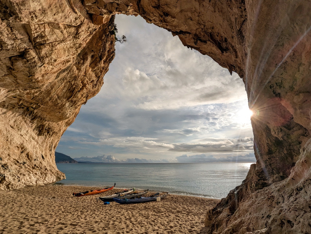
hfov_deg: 106.1
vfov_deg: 90.0
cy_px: 117
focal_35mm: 13
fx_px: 117
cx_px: 156
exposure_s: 1/7194
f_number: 2.2
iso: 44
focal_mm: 1.95
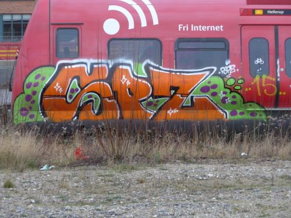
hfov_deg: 13.1
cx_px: 146
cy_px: 109
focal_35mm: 151
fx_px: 1269
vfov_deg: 9.8
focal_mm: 32.3
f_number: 5.6
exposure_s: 1/100
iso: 320
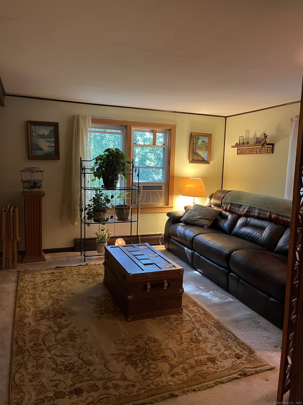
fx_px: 303
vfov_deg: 67.3
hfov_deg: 53.1
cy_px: 202
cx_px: 152
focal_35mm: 26
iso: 400
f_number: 1.6
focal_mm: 5.1
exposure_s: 1/60
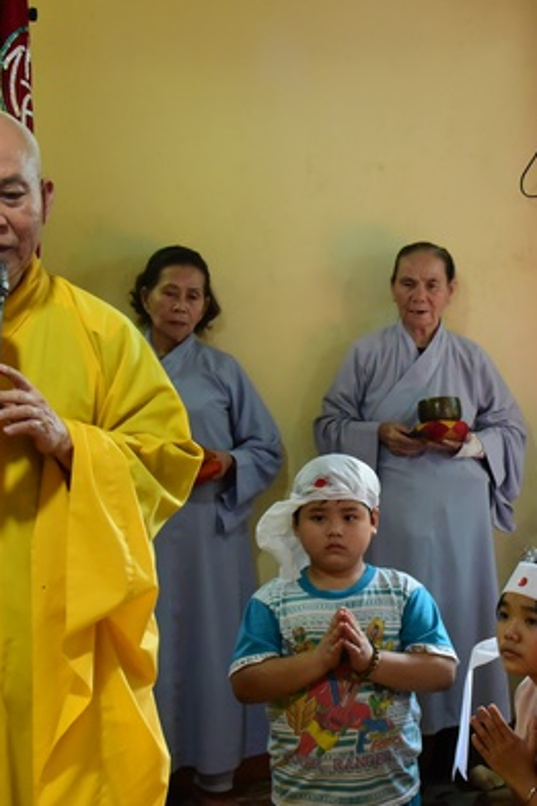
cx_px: 463
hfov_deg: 21.2
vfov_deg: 31.9
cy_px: 415
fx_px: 1411
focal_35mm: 63
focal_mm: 38
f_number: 8
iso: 7200
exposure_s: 1/80
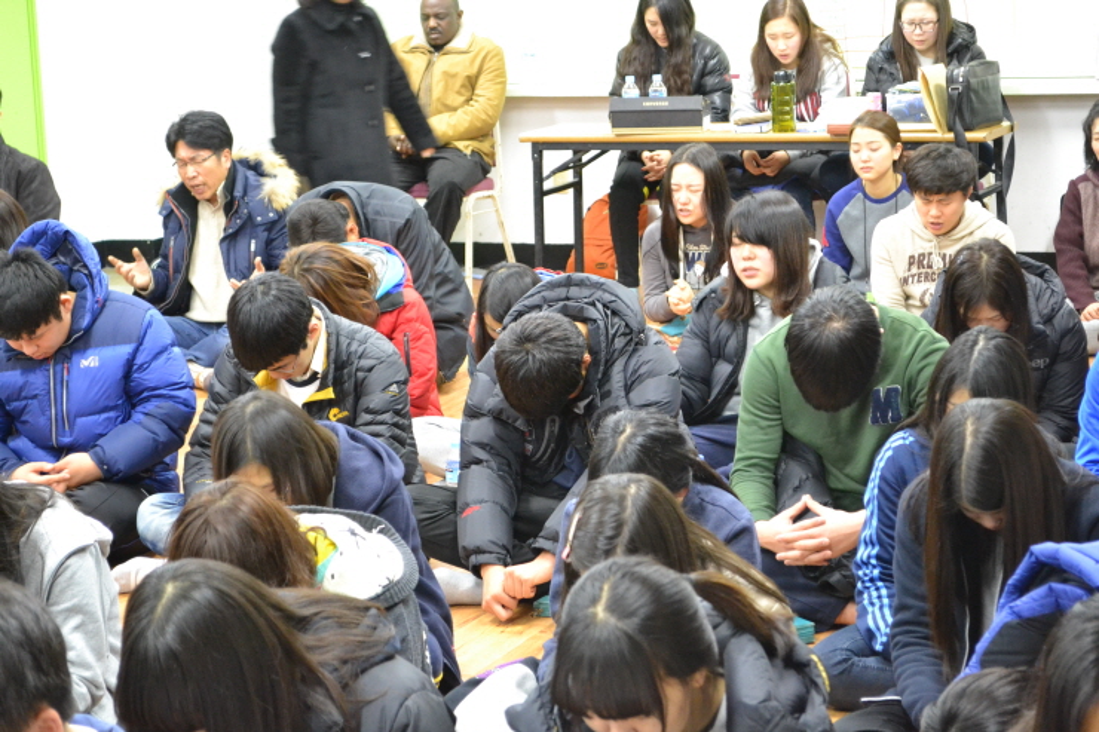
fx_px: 2518
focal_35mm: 82
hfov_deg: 24.6
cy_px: 366
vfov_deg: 16.5
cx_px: 550
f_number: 5.6
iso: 3200
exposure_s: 1/20
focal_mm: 55
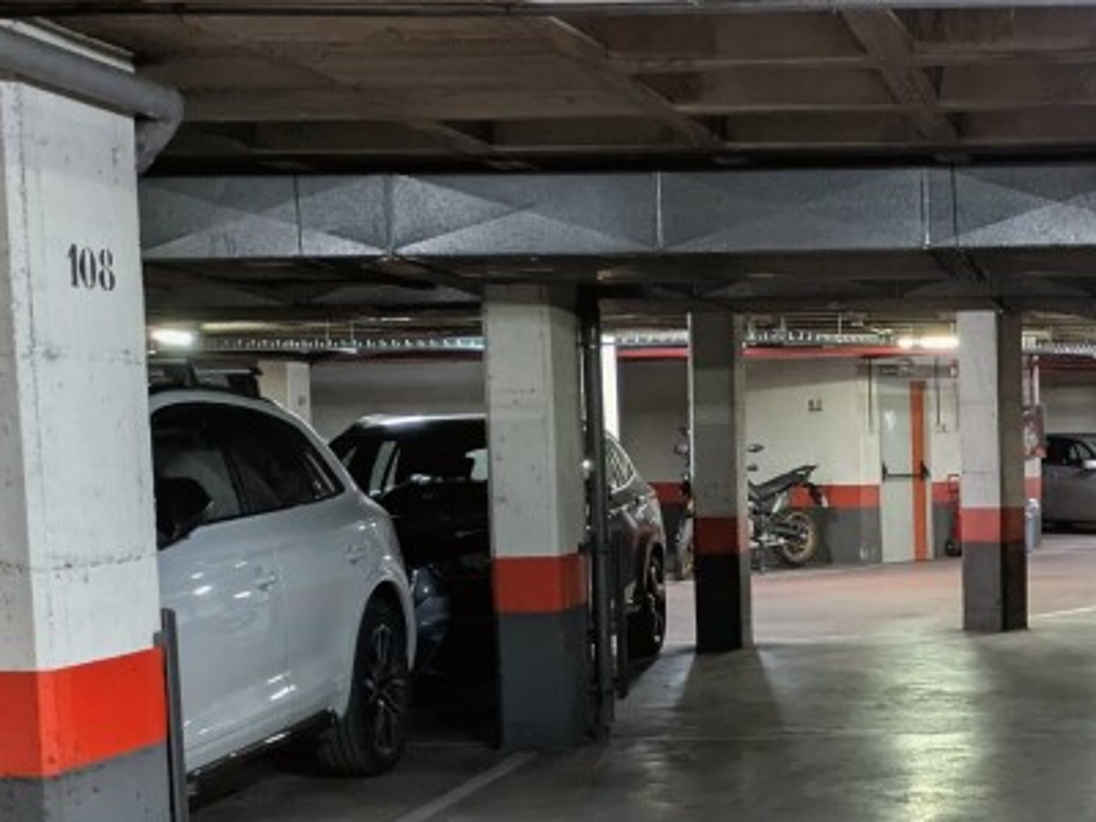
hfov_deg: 28.5
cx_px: 1078
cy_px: 630
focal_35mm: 64
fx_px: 2026
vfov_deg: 22.7
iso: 912
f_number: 1.89
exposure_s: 1/16.7
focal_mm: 5.43
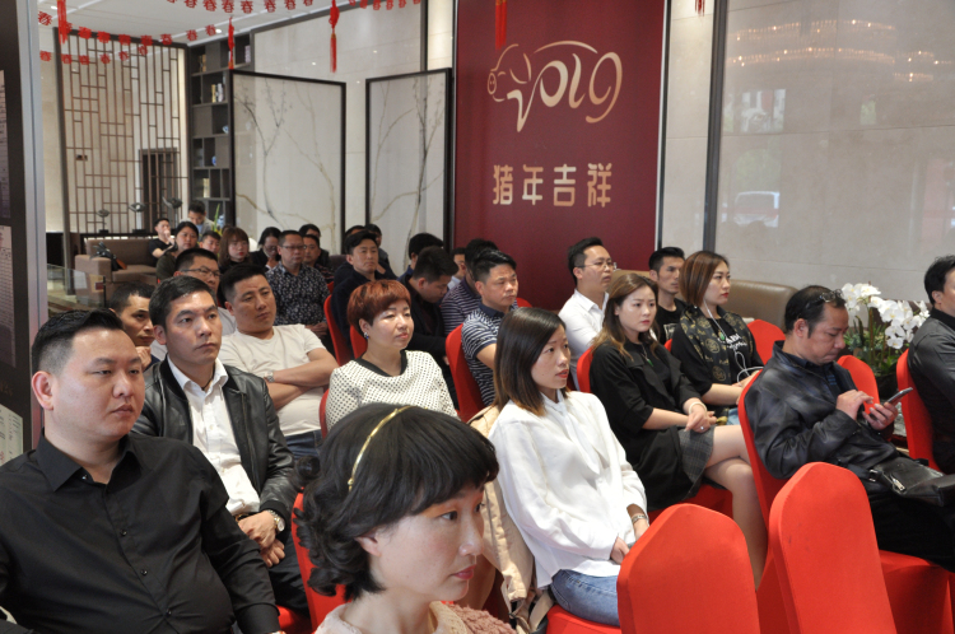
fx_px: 954
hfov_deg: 53.2
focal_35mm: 36
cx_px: 478
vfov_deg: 36.8
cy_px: 317
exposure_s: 1/50
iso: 640
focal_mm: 24
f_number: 6.3
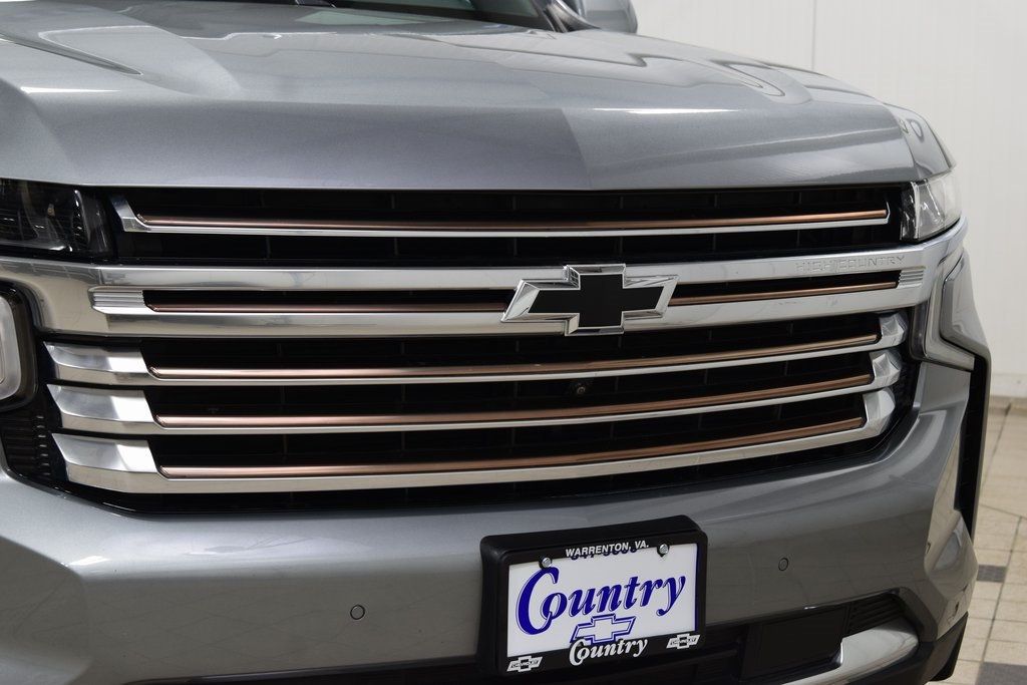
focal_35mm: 75
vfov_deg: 18.2
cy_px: 342
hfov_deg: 27.0
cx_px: 514
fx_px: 2140
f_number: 6.3
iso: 450
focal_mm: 50
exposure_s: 1/15
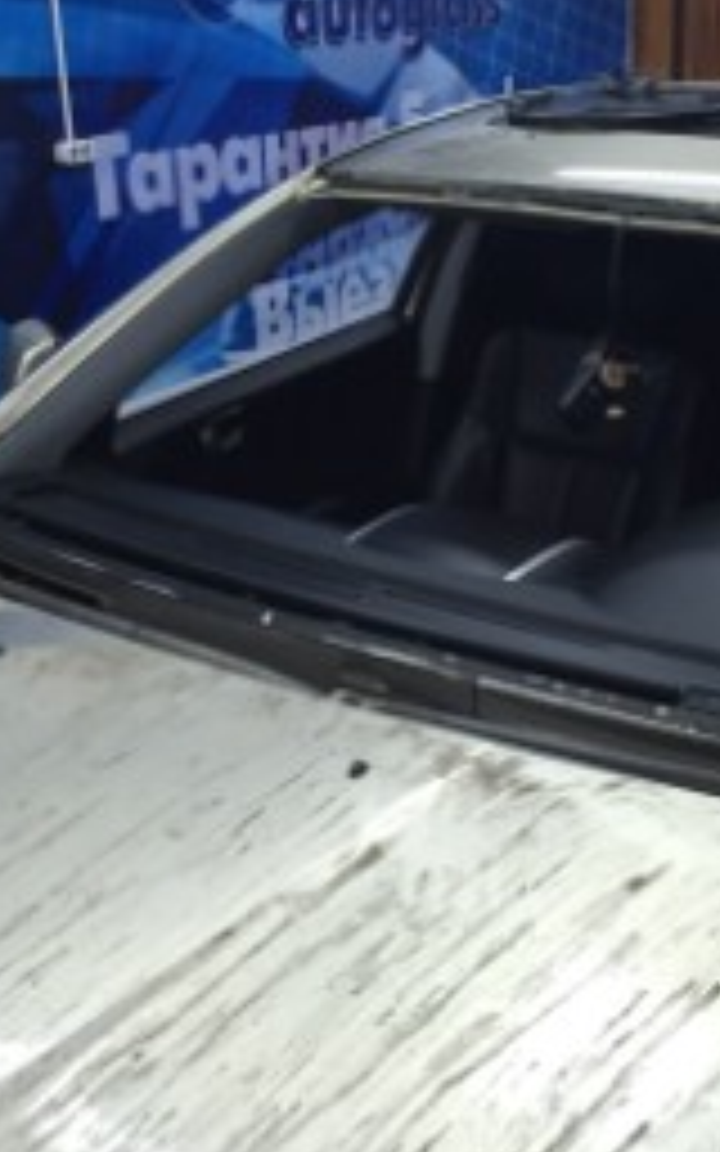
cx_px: 500
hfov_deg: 26.7
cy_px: 558
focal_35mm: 48
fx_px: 1507
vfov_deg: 41.8
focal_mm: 4.15
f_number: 2.2
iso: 100
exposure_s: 1/33
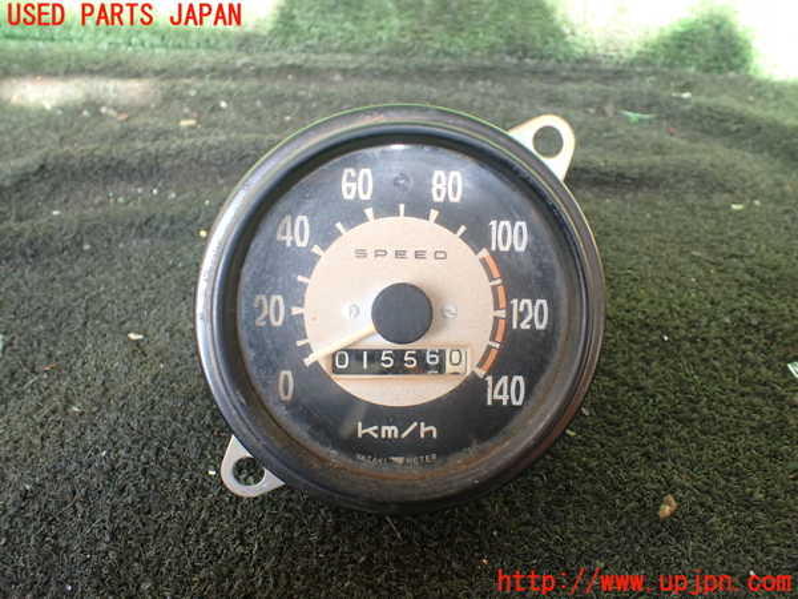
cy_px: 300
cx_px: 399
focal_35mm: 30
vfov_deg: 46.8
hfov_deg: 60.0
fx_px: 692
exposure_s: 1/125
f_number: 2.3
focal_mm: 5.4
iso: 250
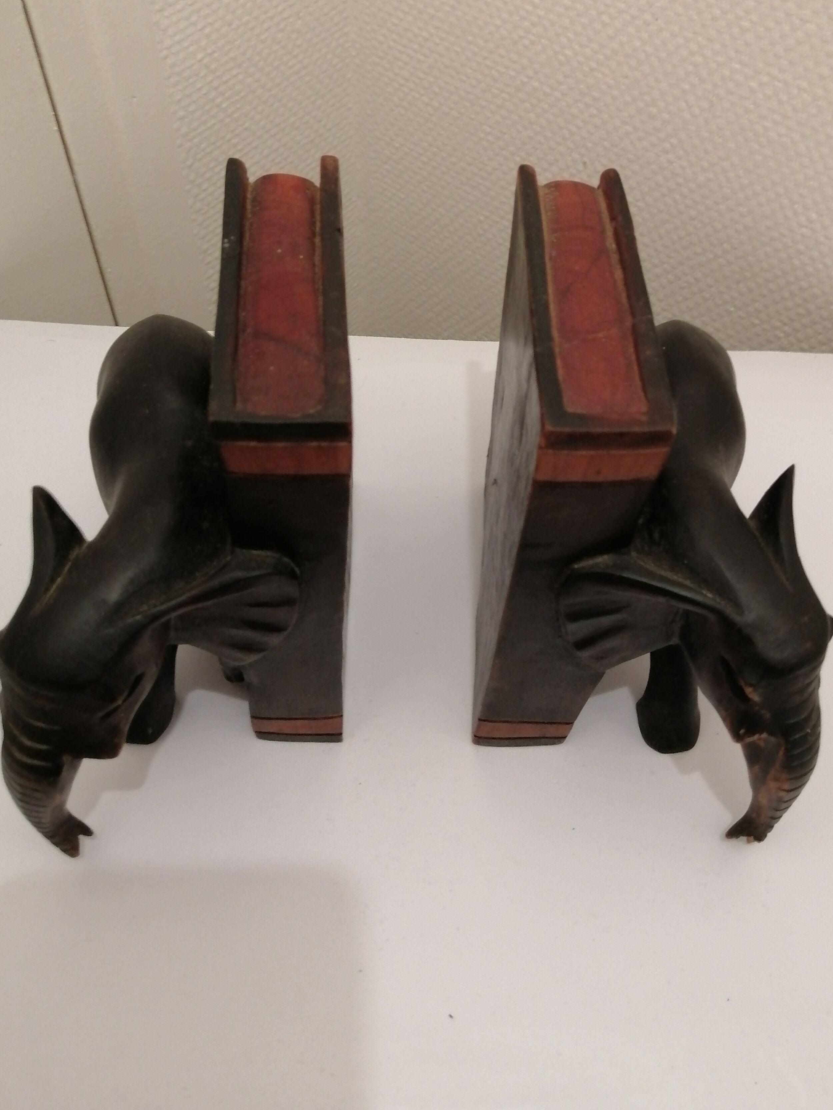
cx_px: 454
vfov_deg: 50.3
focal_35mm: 36
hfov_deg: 39.6
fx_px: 1155
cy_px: 358
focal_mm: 3.96
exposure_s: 1/33.3
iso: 320
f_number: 1.8
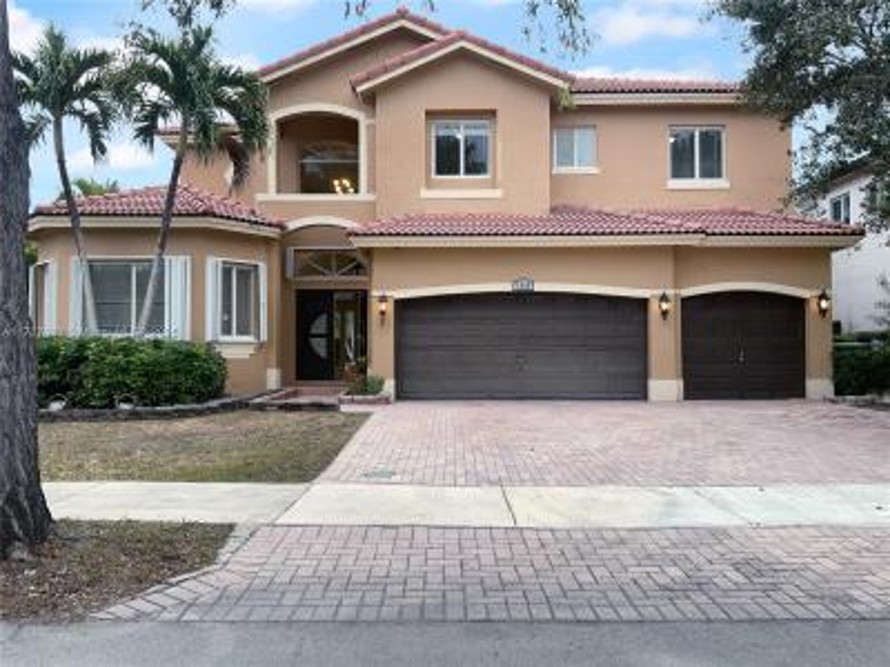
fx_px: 746
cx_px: 445
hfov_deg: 61.7
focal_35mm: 29
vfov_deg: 48.2
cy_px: 334
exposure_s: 1/140
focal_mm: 3
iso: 16
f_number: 1.8
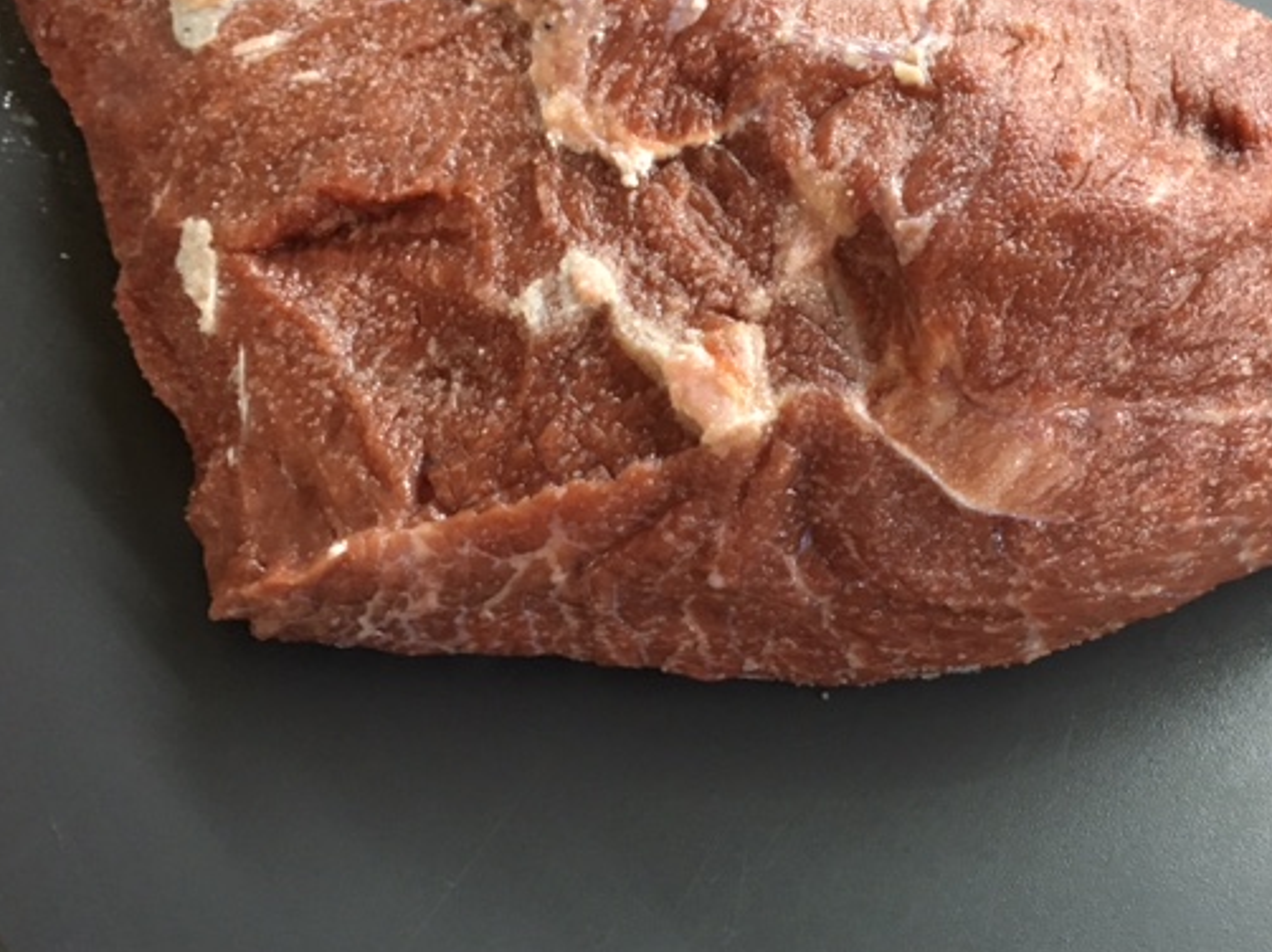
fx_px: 1359
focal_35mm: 37
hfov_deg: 49.7
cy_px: 408
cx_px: 785
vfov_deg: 38.6
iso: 400
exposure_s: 1/17
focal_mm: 4.15
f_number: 2.2
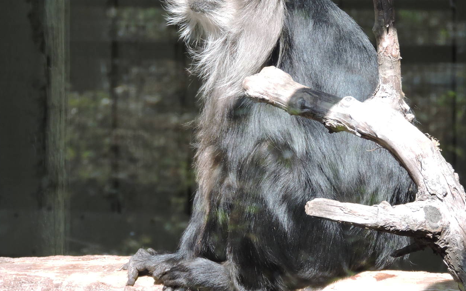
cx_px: 262
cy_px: 78
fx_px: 4712
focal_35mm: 371
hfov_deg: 5.7
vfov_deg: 3.5
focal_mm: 49.1
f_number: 4.7
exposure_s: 1/200
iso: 250
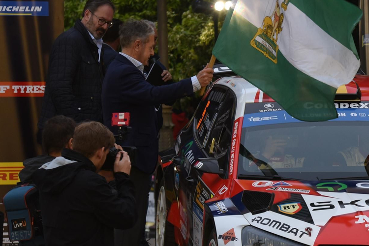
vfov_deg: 5.7
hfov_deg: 8.6
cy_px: 124
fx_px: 2450
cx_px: 363
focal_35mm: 239
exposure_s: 1/250
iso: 720
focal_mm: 112
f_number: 4.5
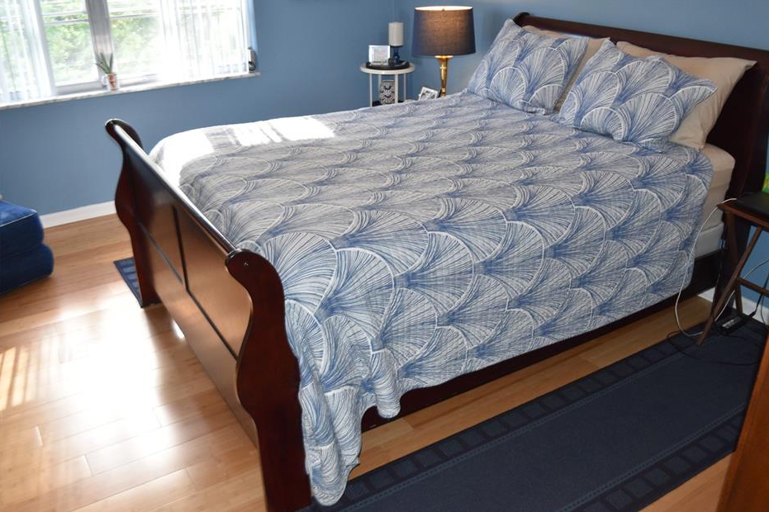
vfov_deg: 39.9
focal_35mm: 33
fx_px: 705
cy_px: 256
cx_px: 420
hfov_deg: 57.1
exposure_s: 1/100
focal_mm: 20
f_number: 5
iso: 800
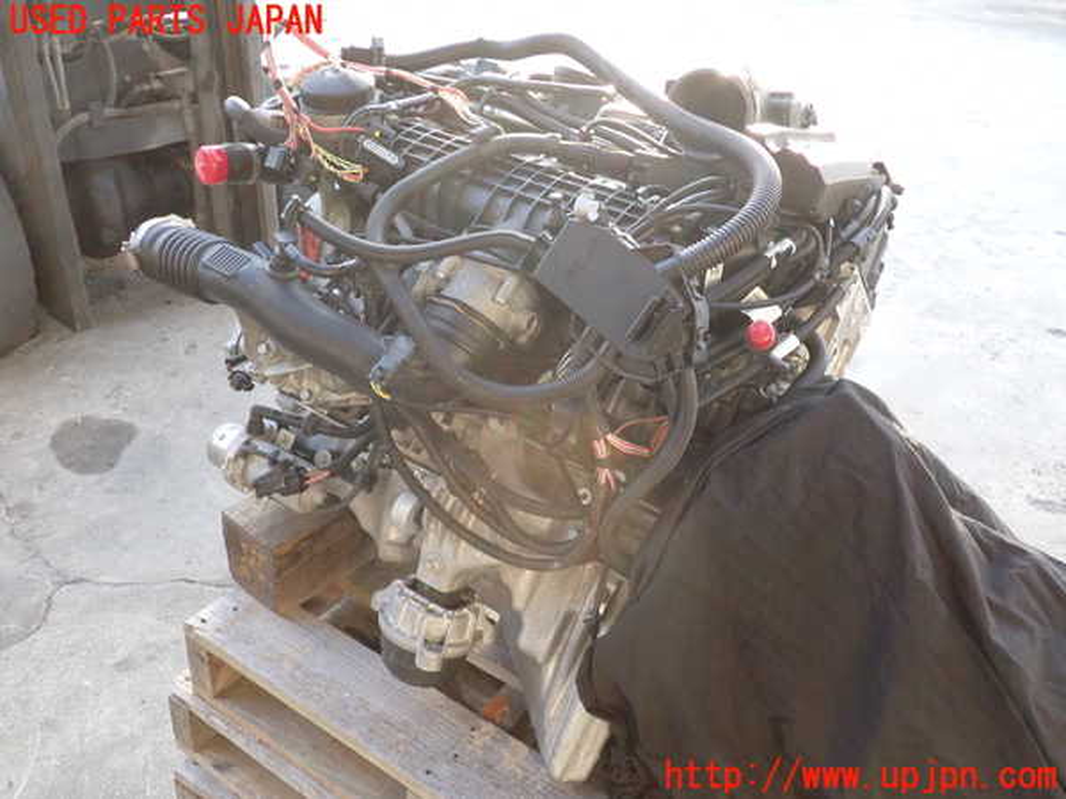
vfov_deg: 46.8
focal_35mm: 30
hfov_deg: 60.0
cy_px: 400
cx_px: 533
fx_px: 924
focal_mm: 5.4
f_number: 2.3
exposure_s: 1/125
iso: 200
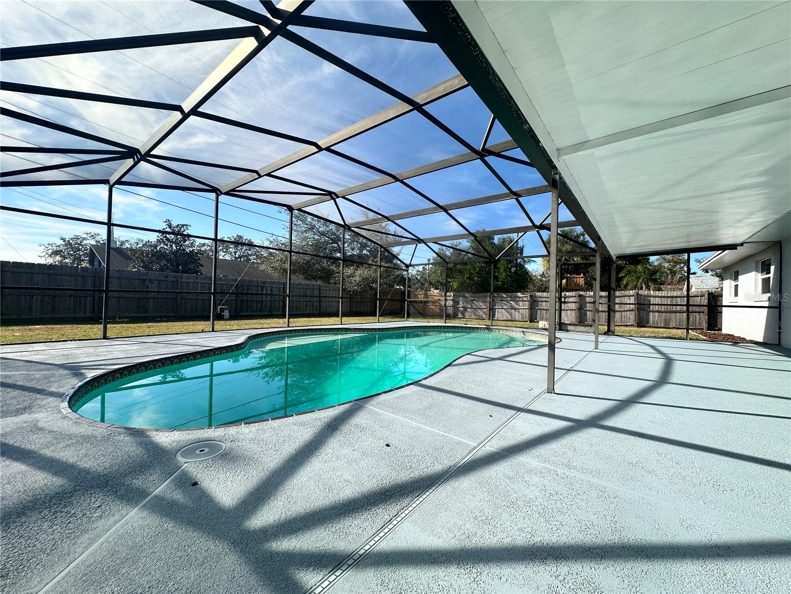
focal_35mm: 14
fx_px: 320
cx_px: 396
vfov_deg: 85.7
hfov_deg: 102.1
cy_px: 297
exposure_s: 1/903
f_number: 2.2
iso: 40
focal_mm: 2.22
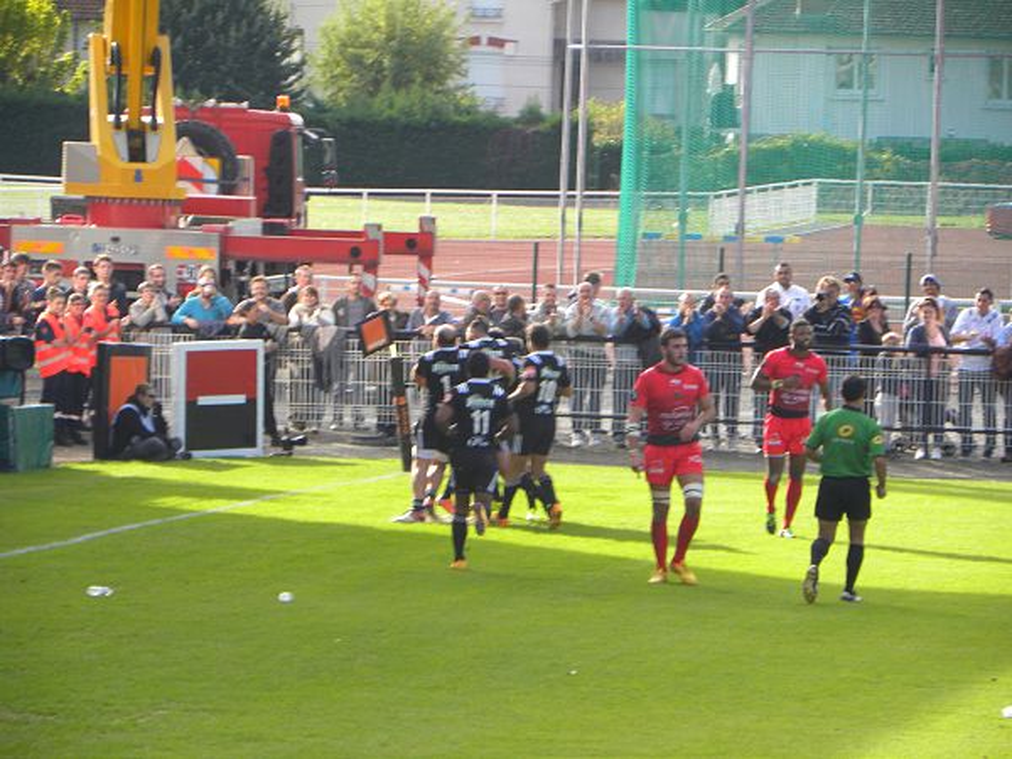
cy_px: 380
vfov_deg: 5.1
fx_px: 8507
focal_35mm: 291
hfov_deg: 6.8
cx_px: 506
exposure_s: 1/160
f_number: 4.5
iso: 82
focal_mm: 51.8
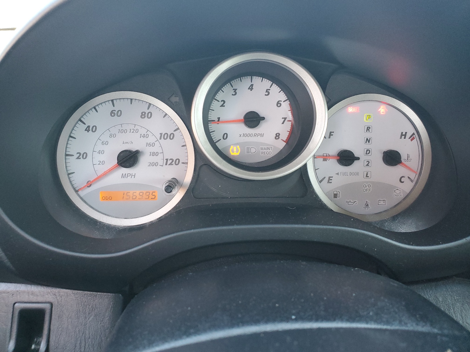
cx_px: 235
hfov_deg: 67.3
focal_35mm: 26
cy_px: 176
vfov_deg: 53.1
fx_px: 353
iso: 171
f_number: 1.5
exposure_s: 1/60.2
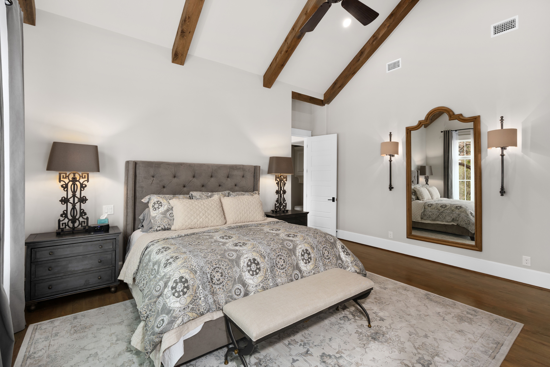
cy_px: 184
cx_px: 275
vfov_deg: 73.7
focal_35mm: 16
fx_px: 244
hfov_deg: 96.7
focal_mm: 16
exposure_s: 1/60
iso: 320
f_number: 7.1
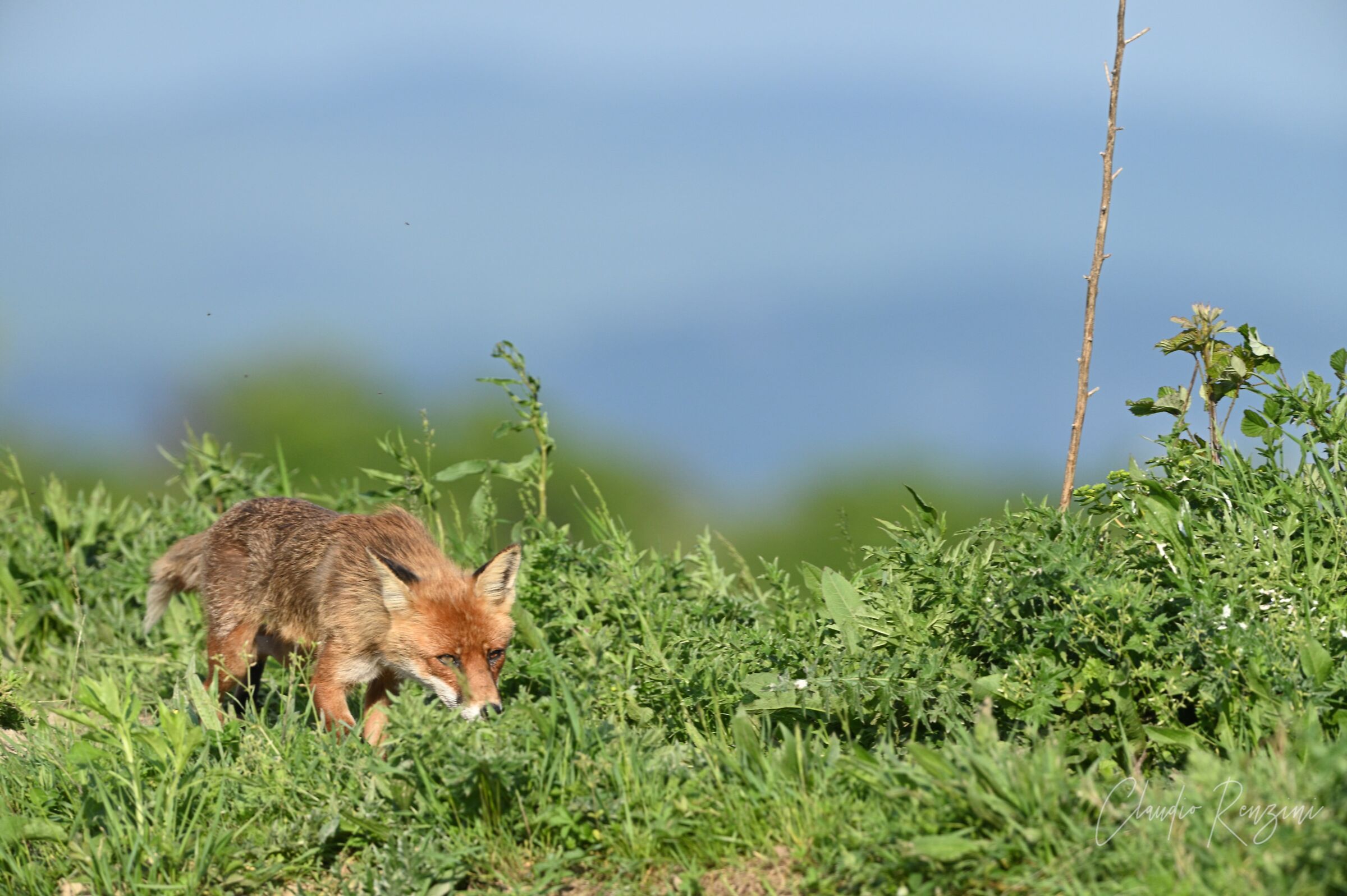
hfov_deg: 2.9
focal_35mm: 700
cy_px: 448
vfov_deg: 2.0
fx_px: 26175
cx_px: 674
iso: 1400
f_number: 8
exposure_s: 1/2500
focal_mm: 700
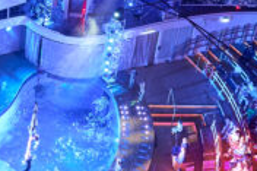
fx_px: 663
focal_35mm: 93
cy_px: 17
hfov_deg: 20.5
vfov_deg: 14.5
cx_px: -51
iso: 1000
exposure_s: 1/6
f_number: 5.6
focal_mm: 16
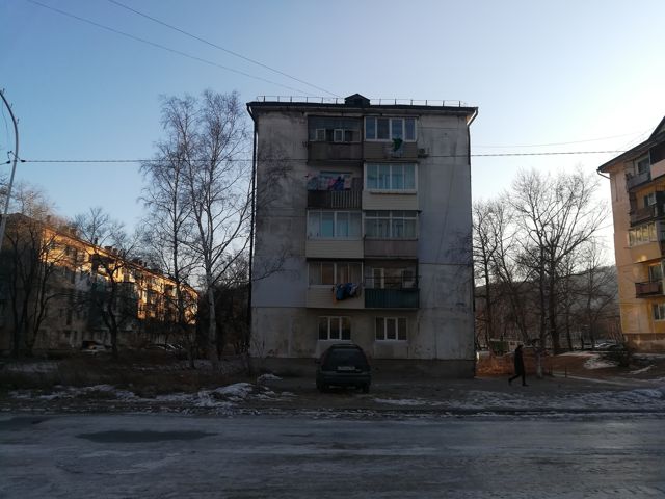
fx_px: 499
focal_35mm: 26
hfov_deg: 67.3
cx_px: 332
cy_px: 250
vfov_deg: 53.1
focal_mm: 3.83
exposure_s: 1/546
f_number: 2.2
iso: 50
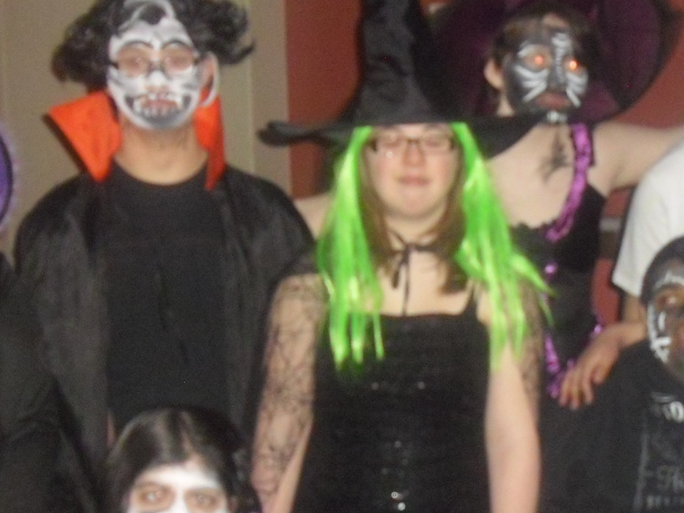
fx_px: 1838
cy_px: 375
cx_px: 567
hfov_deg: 20.8
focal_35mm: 93
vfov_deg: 15.8
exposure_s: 1/60
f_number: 2.8
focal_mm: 6.2
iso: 400
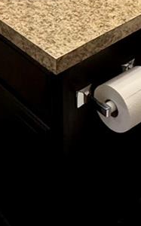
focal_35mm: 76
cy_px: -90
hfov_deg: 17.0
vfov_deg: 23.2
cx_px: 27
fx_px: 468
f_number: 2.2
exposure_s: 1/120
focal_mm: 2.22
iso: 320
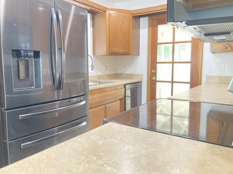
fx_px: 188
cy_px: 87
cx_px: 116
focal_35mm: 28
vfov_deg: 49.7
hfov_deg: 63.4
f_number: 1.8
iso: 320
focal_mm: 3.99
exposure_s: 1/30
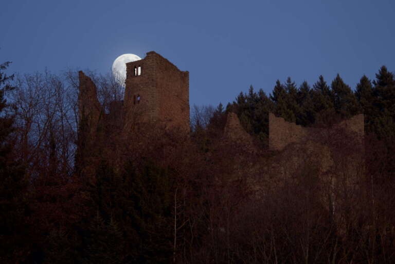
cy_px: 132
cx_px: 198
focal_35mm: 284
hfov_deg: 7.3
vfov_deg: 4.8
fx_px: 3116
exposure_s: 1/320
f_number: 7.1
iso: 640
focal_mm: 284
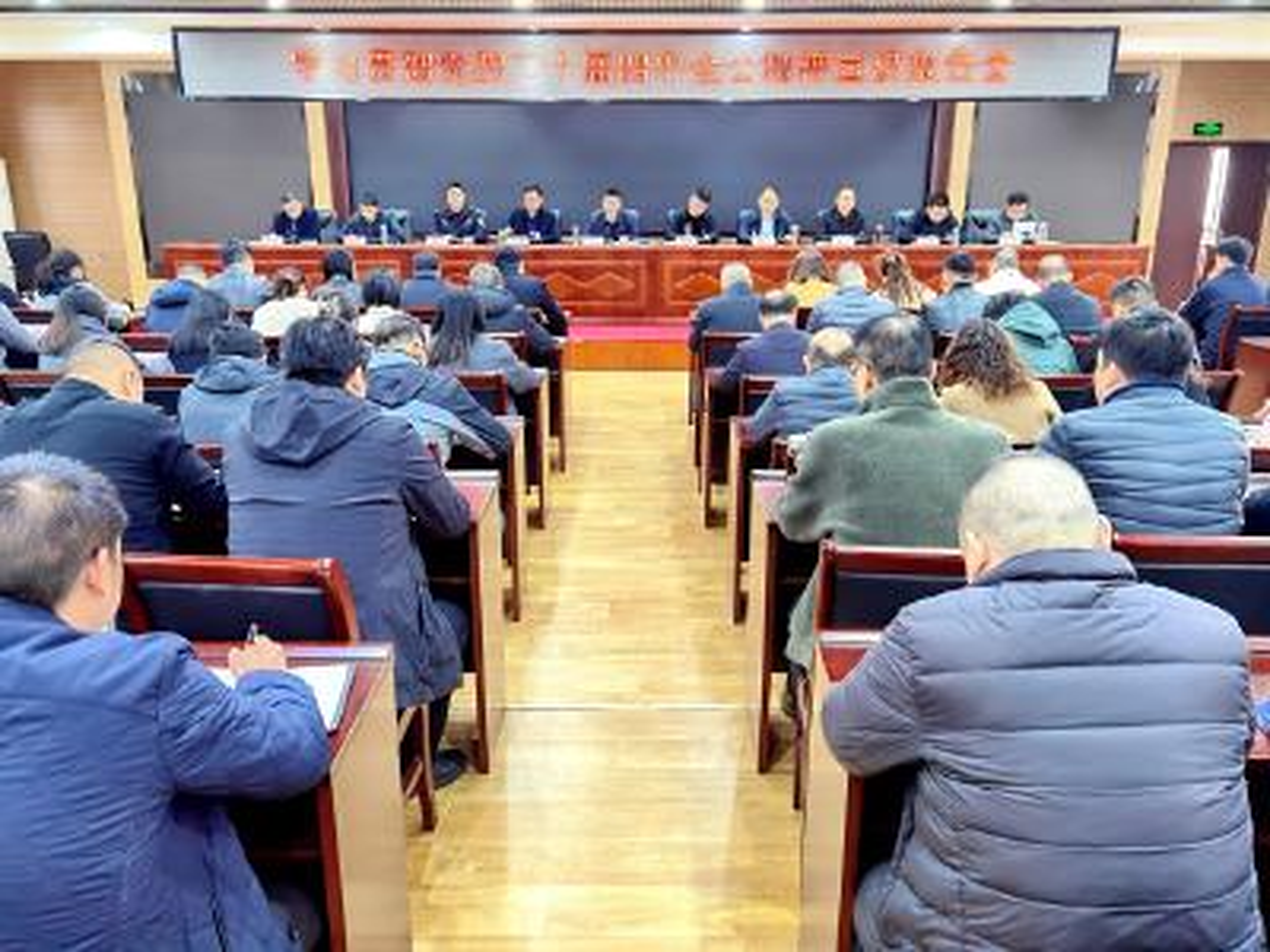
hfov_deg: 65.3
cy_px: 476
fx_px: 991
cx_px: 635
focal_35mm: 27
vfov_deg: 51.4
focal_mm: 6.71
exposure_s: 1/120
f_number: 1.9
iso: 320
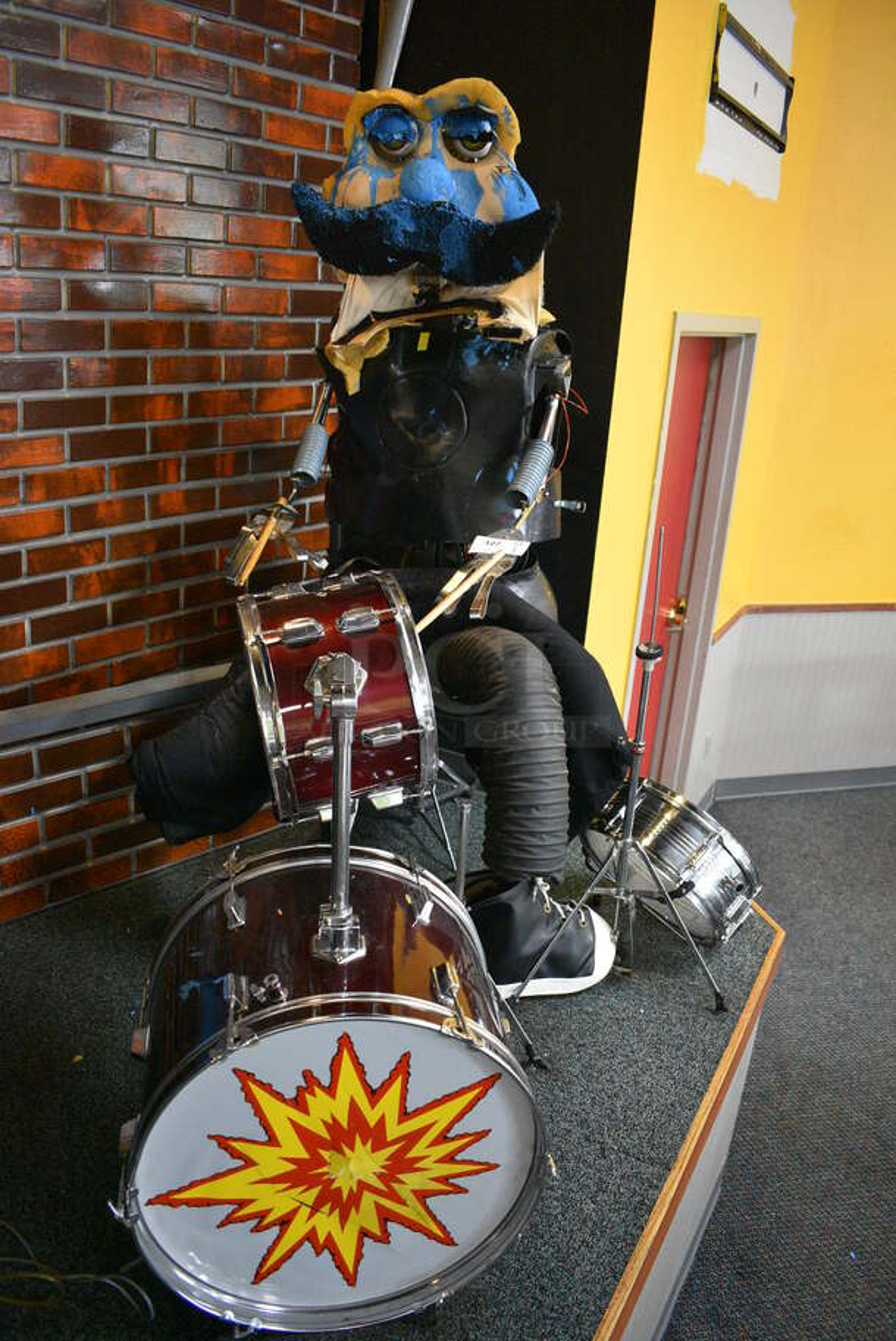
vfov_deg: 67.3
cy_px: 670
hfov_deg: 48.0
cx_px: 448
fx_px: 1006
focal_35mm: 27
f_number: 3.5
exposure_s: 1/125
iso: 4500
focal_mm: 18
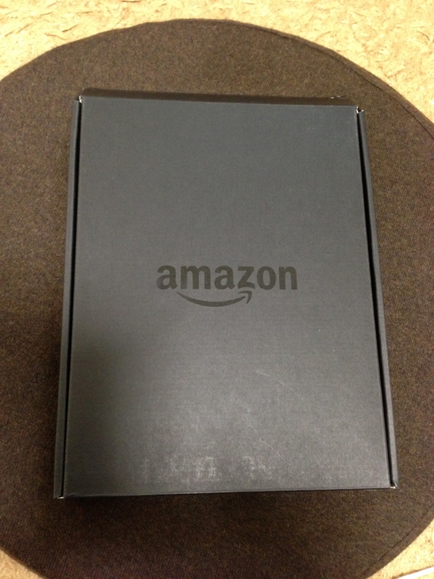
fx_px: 552
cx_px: 217
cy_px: 290
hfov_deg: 42.9
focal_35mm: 33
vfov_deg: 55.4
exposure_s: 1/20
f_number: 2.4
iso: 400
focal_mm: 4.12
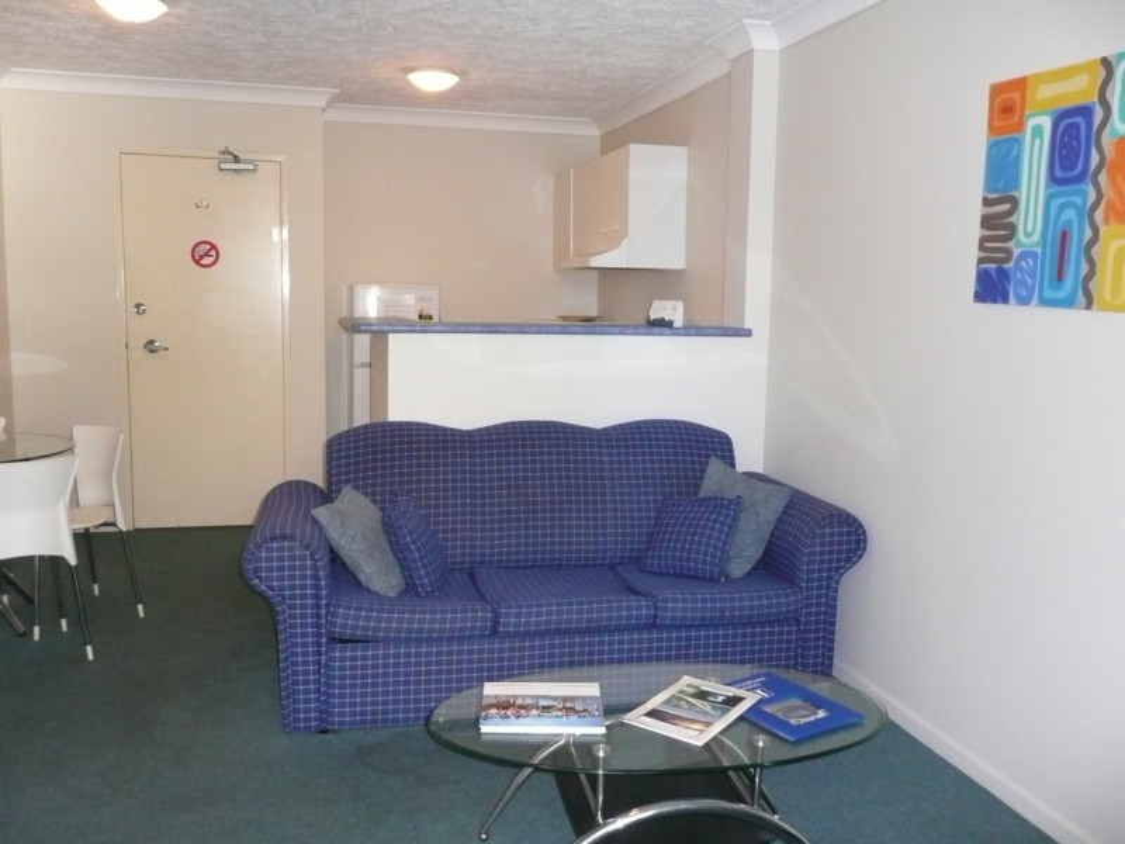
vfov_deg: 46.8
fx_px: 975
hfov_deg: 60.0
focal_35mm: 30
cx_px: 562
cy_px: 422
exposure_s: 1/30
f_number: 3.3
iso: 400
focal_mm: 4.6
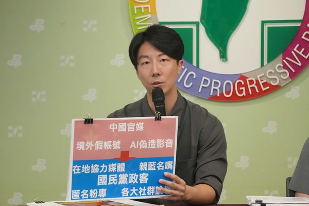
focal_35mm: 266
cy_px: 103
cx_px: 154
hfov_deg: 7.8
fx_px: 2279
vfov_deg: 5.2
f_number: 6.3
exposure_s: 1/320
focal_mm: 177
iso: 3200
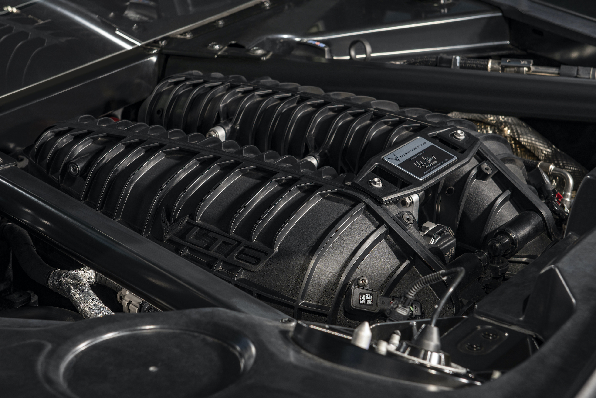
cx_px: 298
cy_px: 199
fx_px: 1738
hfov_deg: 19.5
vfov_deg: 13.0
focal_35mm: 105
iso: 100
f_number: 8
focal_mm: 70
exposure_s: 1/250
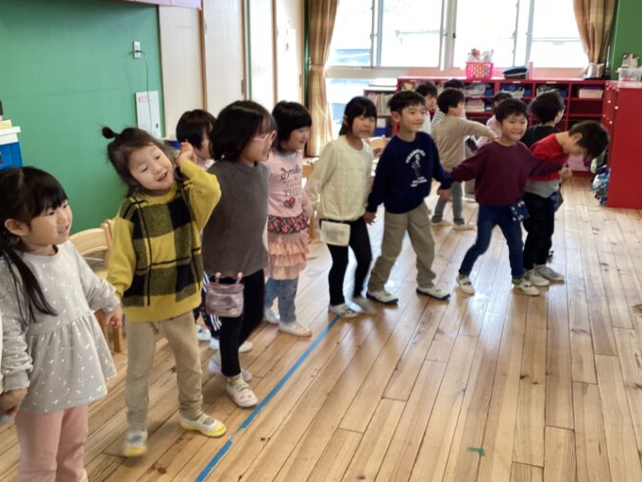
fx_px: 649
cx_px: 327
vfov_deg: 40.6
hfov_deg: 52.6
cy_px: 213
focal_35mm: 35
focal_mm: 3.3
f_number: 2.4
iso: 64
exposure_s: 1/50
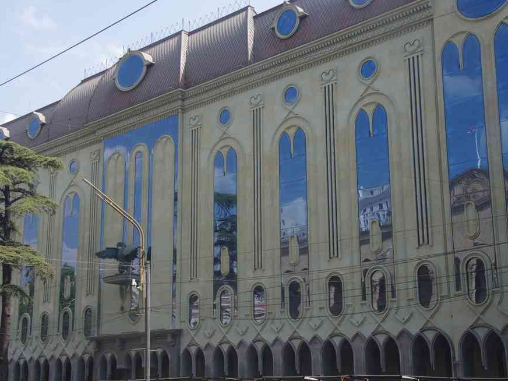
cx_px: 250
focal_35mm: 54
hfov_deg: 35.5
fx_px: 792
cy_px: 188
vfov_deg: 27.0
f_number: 9
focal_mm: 32.5
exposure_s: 1/60
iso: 200
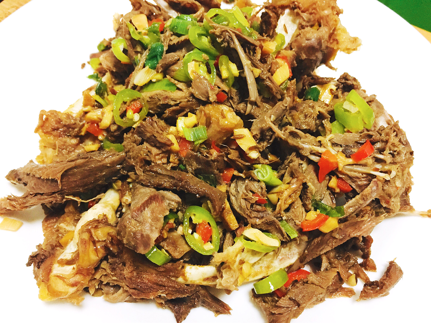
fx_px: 361
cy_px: 162
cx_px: 216
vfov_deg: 48.2
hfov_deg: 61.7
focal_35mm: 29
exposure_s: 1/17
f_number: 2.2
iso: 250
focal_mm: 4.15
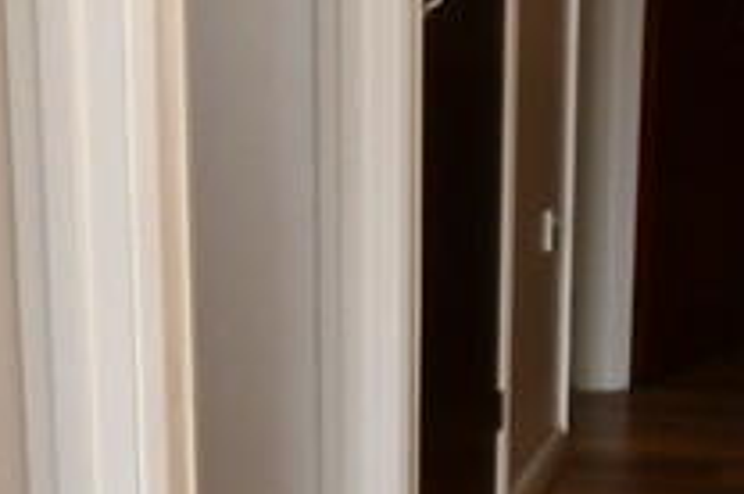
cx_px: 236
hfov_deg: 27.2
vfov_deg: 18.0
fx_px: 1527
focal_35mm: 74
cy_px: 471
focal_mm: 10
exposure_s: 1/60
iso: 640
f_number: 4
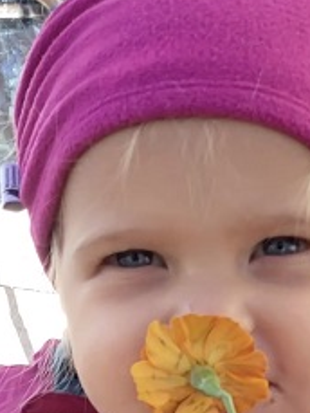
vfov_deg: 19.7
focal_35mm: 90
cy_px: 563
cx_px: 209
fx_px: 1074
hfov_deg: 16.4
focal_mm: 3.3
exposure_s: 1/126
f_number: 2.4
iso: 25
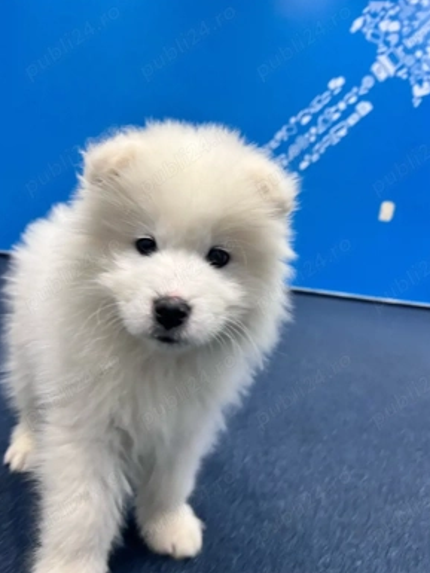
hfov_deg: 51.4
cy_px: 292
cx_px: 217
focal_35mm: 27
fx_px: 447
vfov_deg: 65.3
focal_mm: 5.7
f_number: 1.5
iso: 200
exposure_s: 1/50
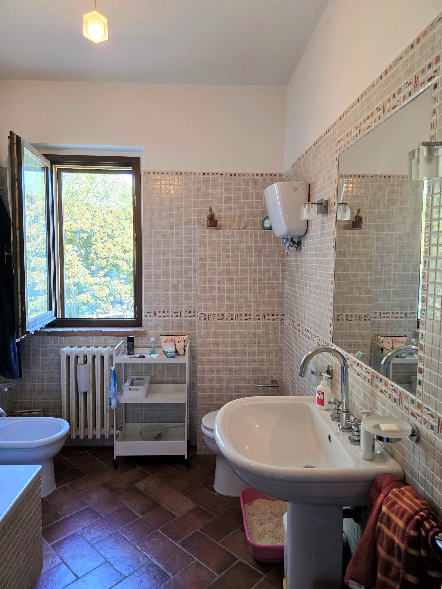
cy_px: 294
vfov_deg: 73.9
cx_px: 221
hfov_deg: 58.9
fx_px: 392
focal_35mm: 23
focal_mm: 6.3
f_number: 1.7
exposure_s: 1/100
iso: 400
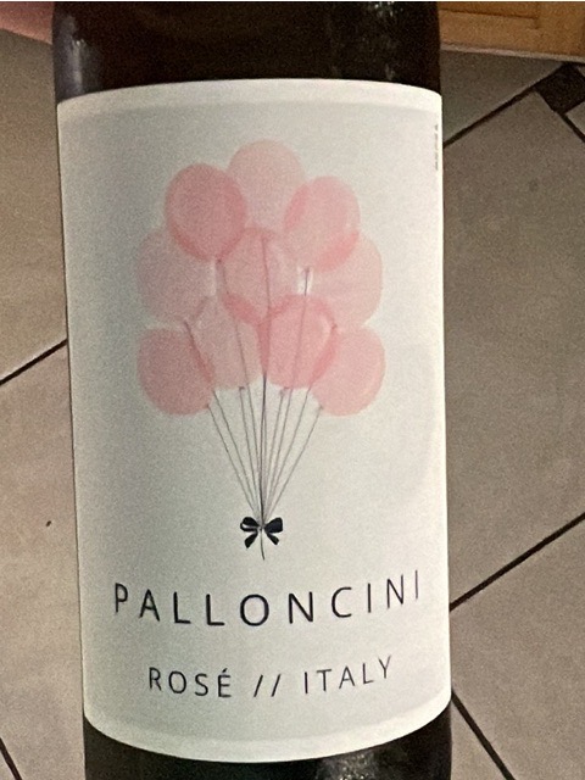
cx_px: 292
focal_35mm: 27
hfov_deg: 51.4
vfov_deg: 65.3
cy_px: 390
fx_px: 608
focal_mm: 1.54
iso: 640
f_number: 2.4
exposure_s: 1/40
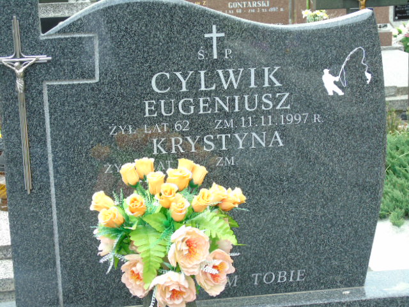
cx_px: 204
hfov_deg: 27.4
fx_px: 839
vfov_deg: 20.7
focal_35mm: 71
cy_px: 154
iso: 80
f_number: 4.7
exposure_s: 1/60
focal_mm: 13
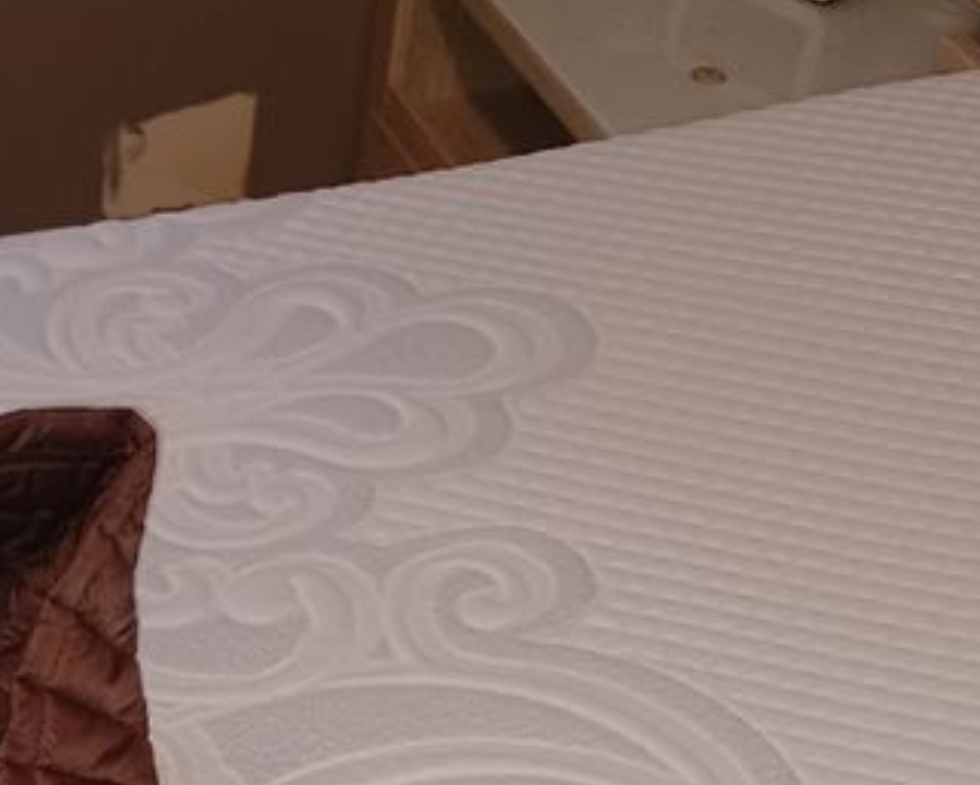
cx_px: -67
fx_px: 2205
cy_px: 1148
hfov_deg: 23.7
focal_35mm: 76
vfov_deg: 18.1
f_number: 1.8
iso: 320
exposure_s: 1/25
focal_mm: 4.6
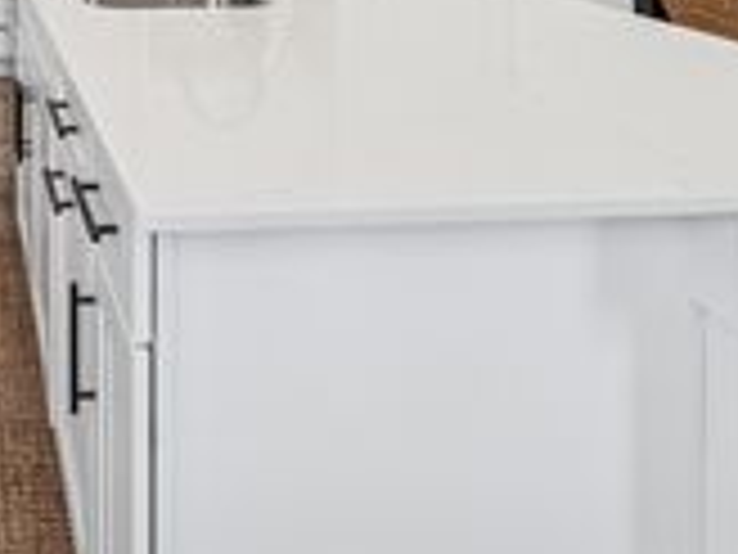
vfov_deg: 28.3
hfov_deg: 40.5
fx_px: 874
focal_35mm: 41
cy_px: -182
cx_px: 14
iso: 100
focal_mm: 14
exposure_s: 1/8
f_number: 9
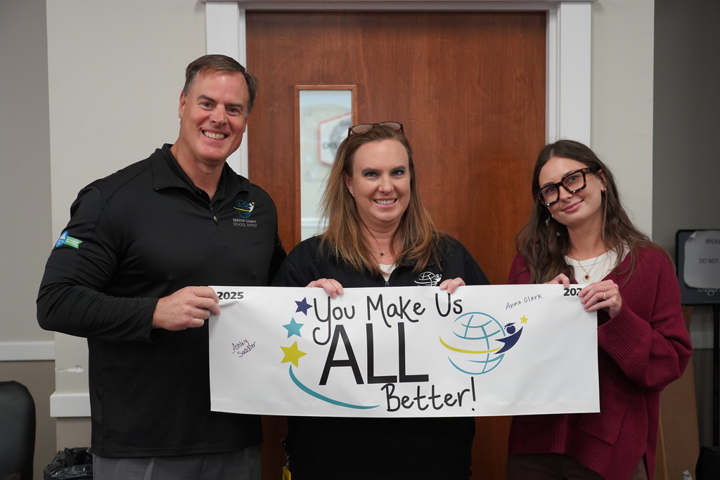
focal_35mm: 57
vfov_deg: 23.8
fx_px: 1140
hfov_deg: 35.0
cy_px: 240
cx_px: 360
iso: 2000
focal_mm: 57
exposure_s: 1/160
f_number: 4
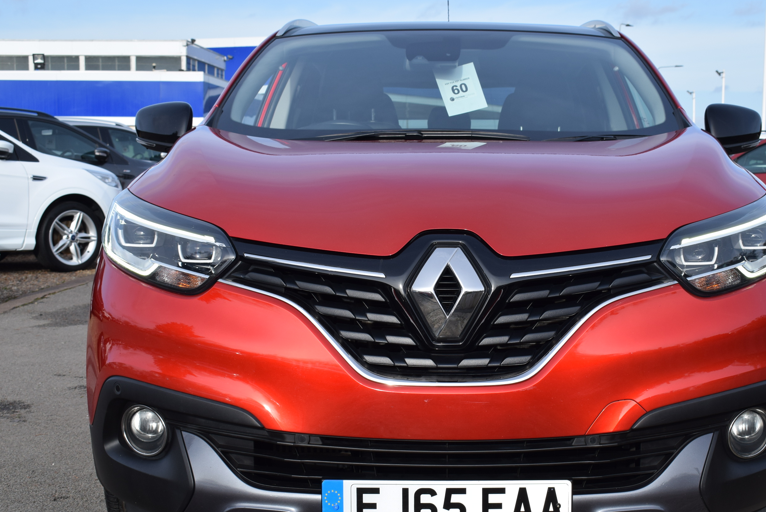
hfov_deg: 32.3
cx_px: 444
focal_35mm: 62
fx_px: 1320
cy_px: 291
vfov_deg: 21.9
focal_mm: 34
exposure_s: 1/320
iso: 200
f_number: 9
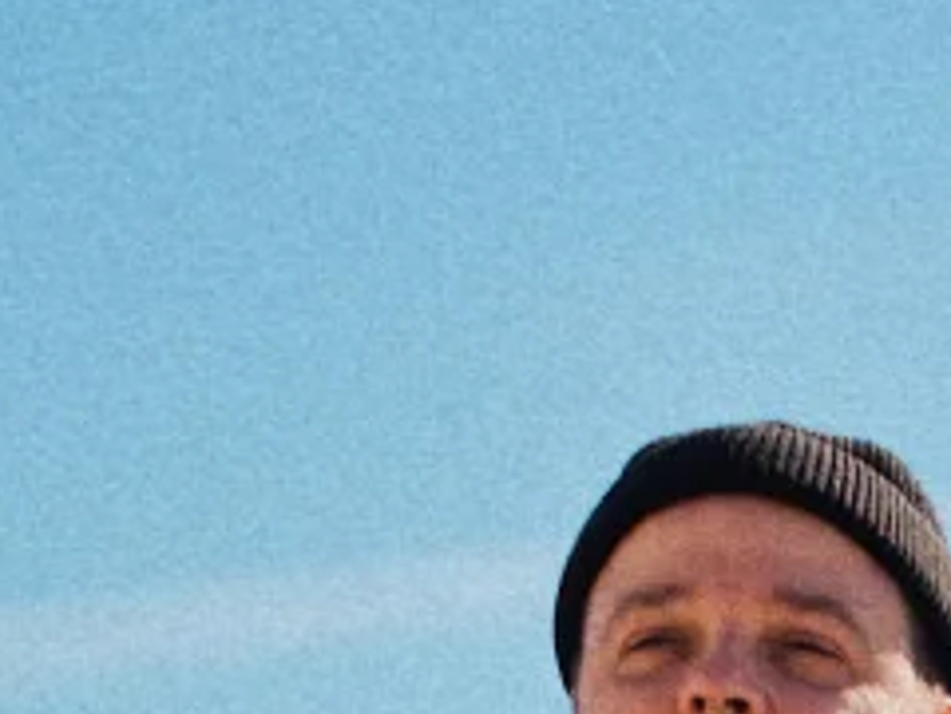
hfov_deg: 5.9
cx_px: 1835
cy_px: 2247
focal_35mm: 328
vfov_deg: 4.3
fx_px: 9011
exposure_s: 1/4700
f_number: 1.6
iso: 125
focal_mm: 27
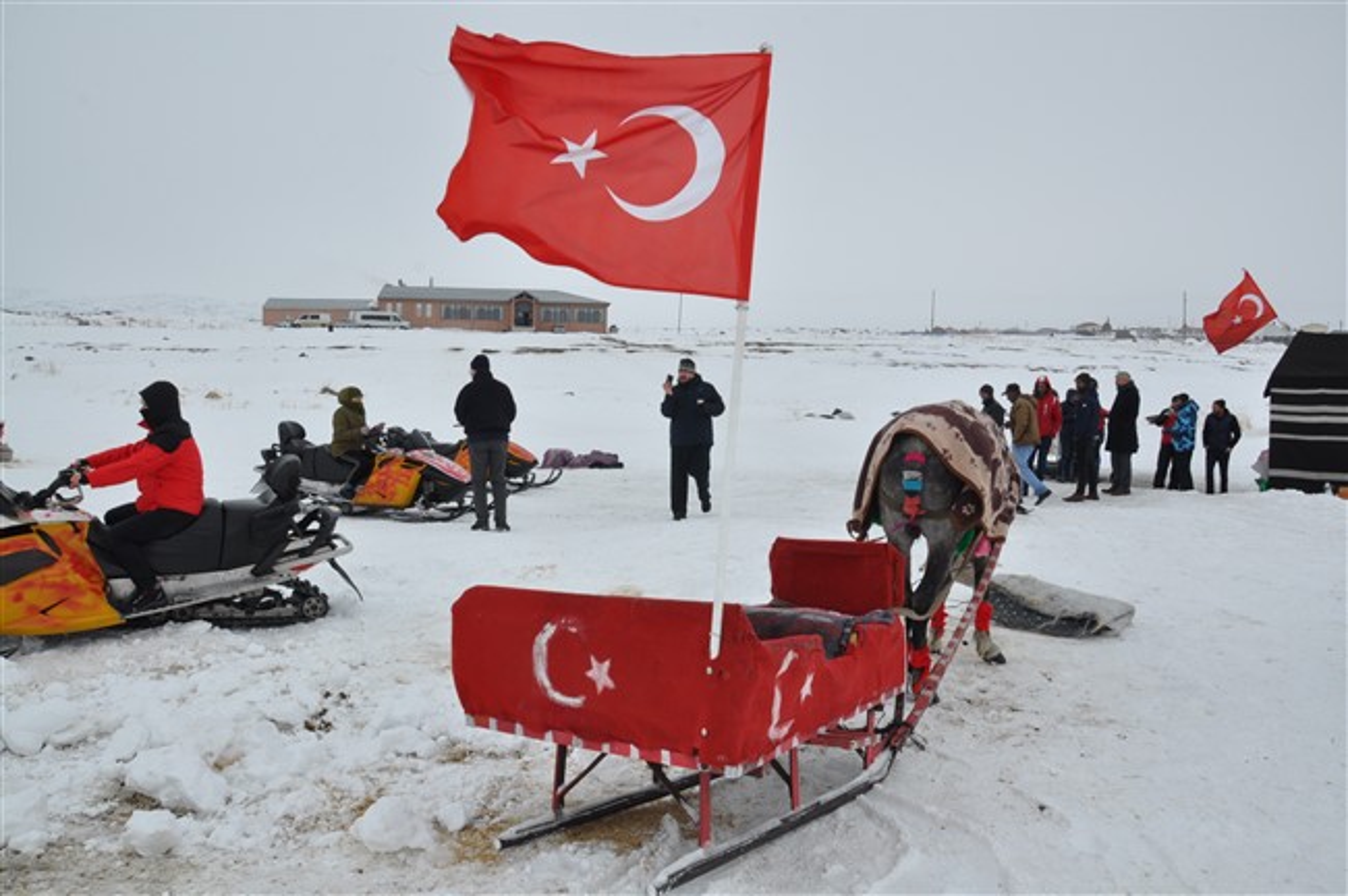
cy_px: 448
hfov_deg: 67.4
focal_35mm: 27
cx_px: 674
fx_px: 1010
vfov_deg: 47.8
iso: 200
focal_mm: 18
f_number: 16
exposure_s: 1/250
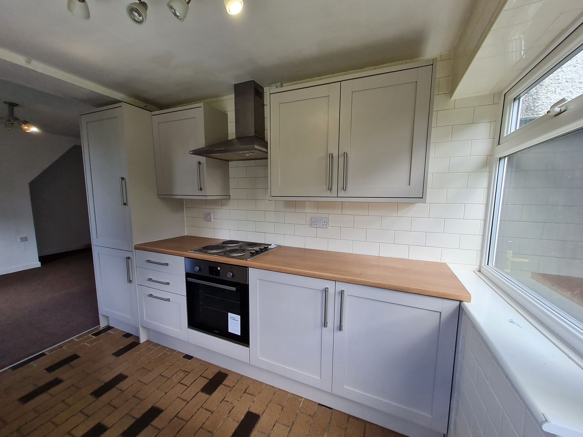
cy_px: 218
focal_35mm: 13
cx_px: 292
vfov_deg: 89.9
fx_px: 219
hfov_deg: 106.2
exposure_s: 1/108
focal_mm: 1.74
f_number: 2.2
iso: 50
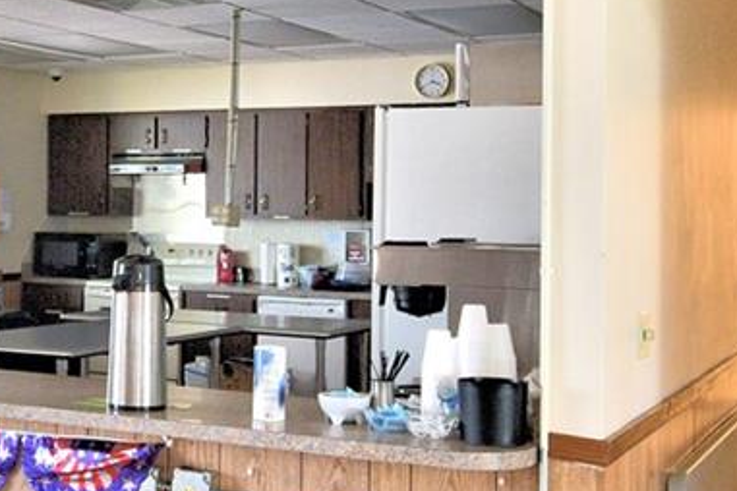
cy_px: 182
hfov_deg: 30.7
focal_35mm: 63
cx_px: 99
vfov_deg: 21.5
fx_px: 1290
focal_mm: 10
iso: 560
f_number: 4.5
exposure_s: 1/30
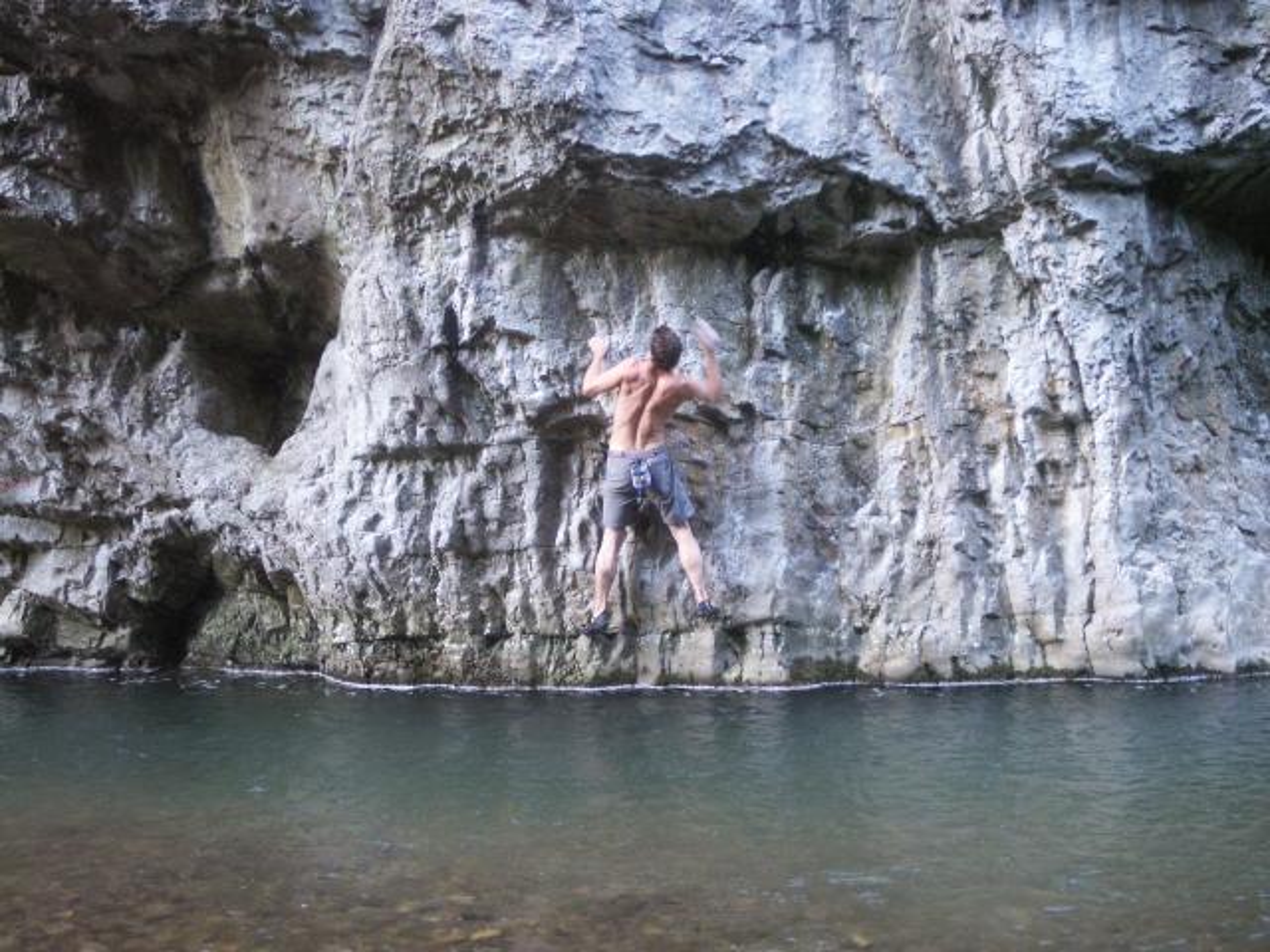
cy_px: 476
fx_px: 1981
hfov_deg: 35.5
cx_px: 635
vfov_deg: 27.0
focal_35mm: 54
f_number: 3.5
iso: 160
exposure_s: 1/20
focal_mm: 11.5
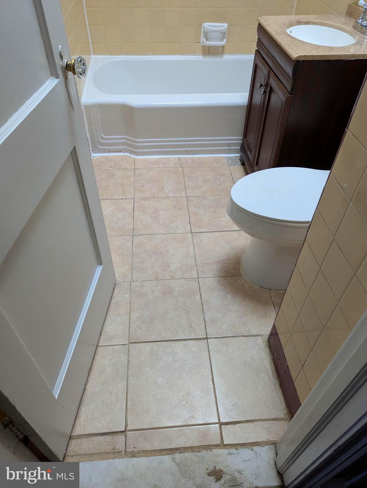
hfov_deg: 56.9
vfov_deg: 71.5
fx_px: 339
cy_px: 244
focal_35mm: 24
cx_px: 184
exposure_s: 1/71.1
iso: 64
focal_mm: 6.81
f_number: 1.85
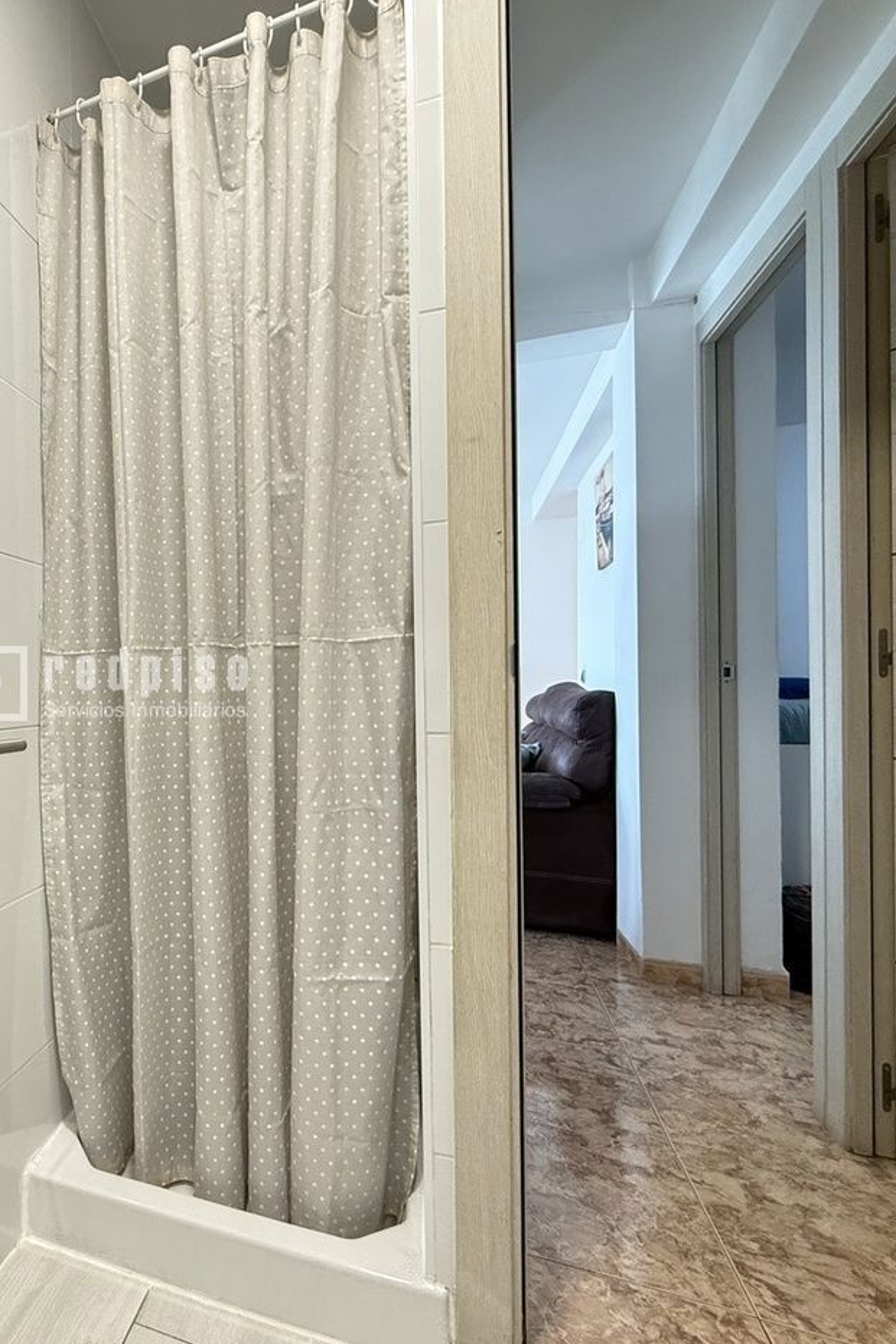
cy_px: 685
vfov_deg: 84.0
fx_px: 747
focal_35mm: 20
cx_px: 102
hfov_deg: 54.5
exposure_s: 1/100
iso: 320
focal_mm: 2.22
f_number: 2.2
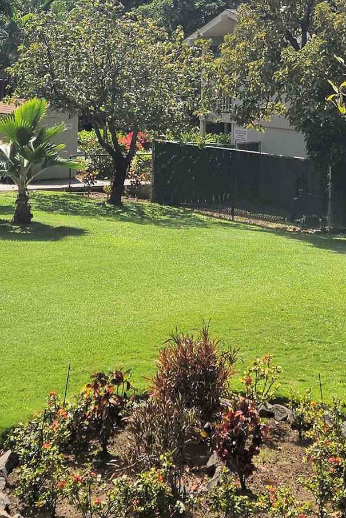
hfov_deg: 16.8
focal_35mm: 81
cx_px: 221
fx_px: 1167
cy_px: -77
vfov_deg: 23.3
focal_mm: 5.4
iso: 25
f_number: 1.8
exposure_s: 1/3255
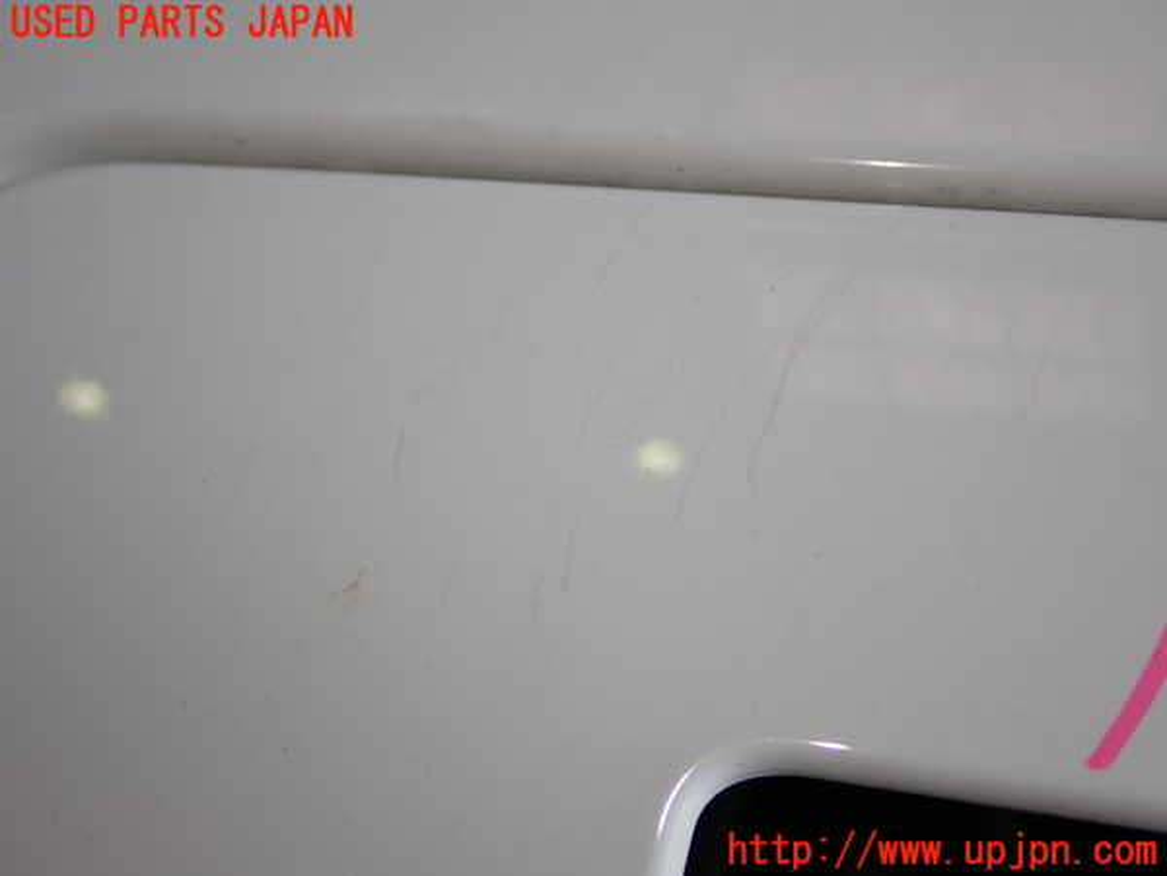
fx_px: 1686
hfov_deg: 38.2
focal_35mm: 50
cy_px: 438
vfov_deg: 29.1
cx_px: 584
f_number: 3.2
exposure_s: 1/125
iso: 100
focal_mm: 9.01
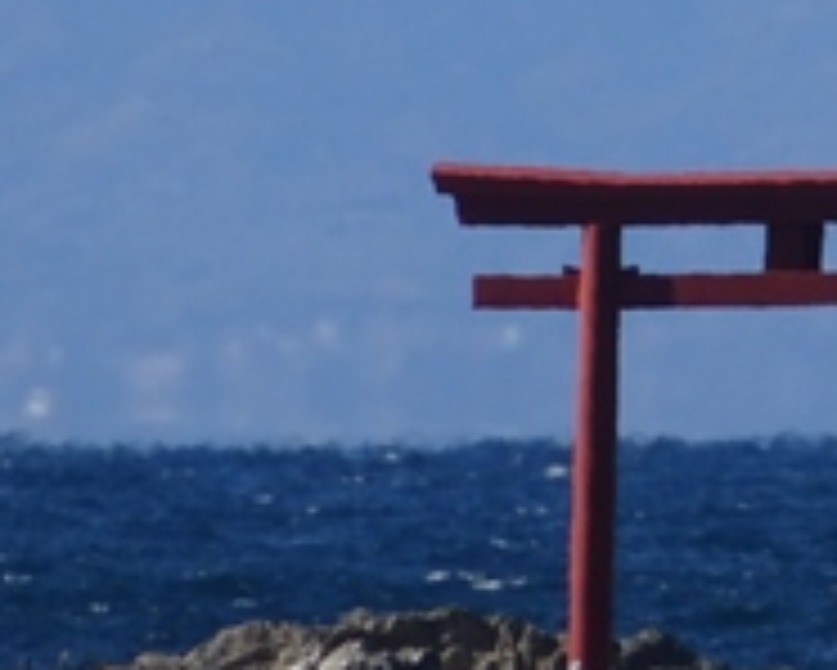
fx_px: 56188
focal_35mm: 2267
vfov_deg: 0.7
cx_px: 940
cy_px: -38
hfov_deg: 0.9
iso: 80
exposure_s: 1/400
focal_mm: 105.56
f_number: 6.3
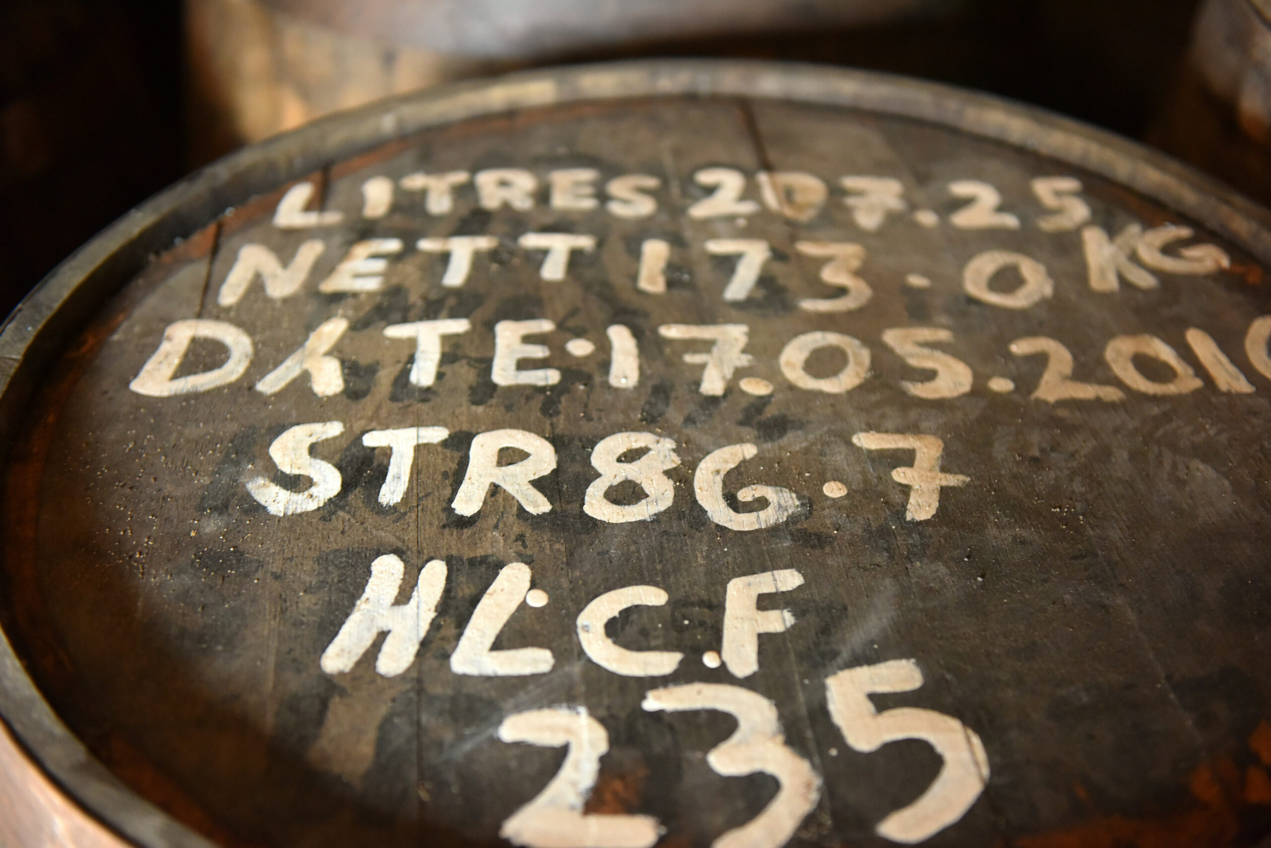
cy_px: 424
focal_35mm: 48
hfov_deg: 41.1
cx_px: 636
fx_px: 1695
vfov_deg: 28.1
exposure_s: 1/20
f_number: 2.8
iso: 2000
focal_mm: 48
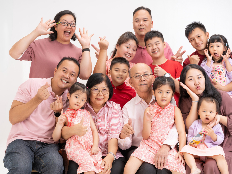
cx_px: 125
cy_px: 87
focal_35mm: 75
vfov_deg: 19.6
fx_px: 503
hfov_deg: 26.0
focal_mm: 69
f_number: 9
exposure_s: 1/125
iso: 200
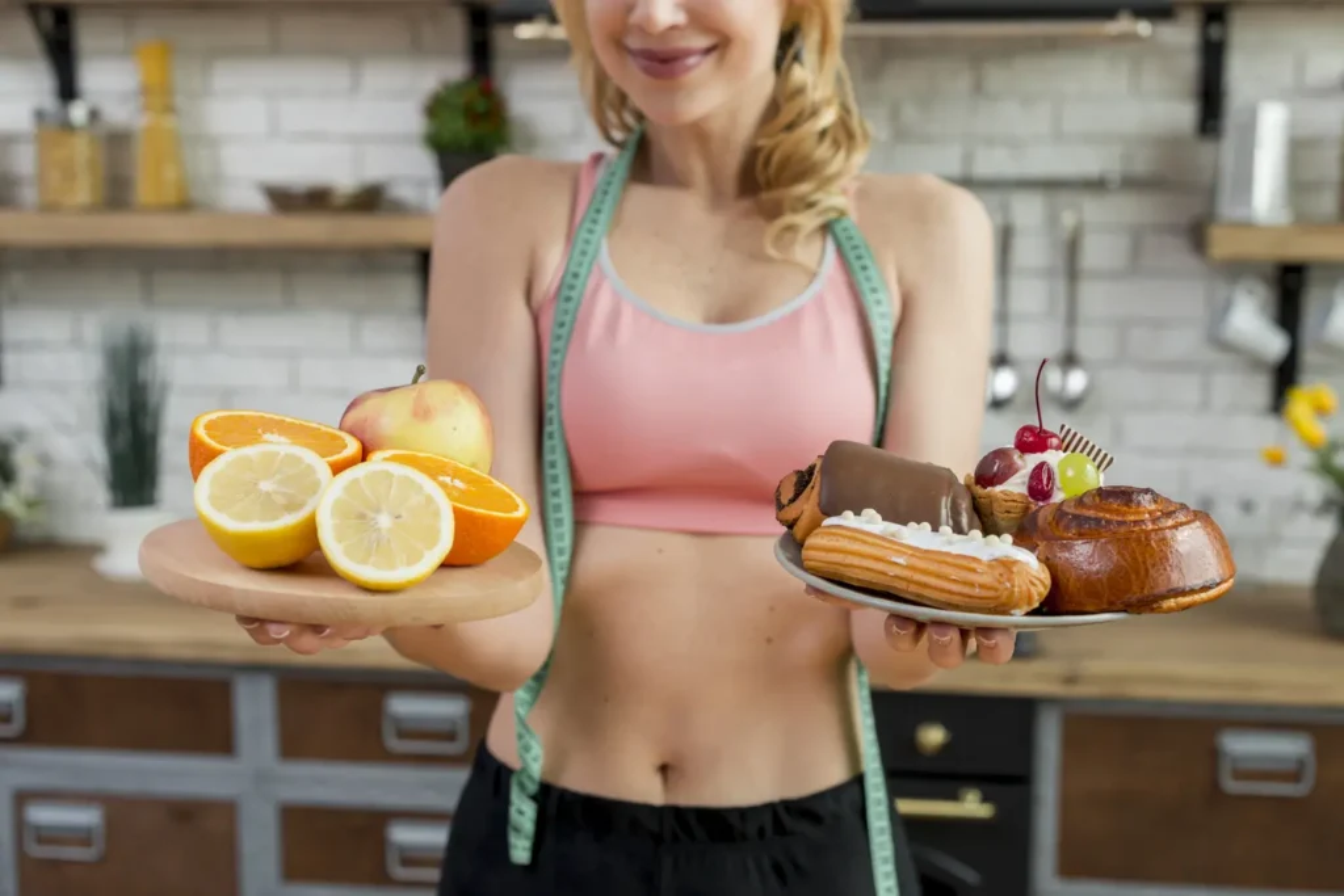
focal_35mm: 50
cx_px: 672
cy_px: 448
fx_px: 1867
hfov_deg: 39.6
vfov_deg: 27.0
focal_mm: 50
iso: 160
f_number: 4.5
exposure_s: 1/160
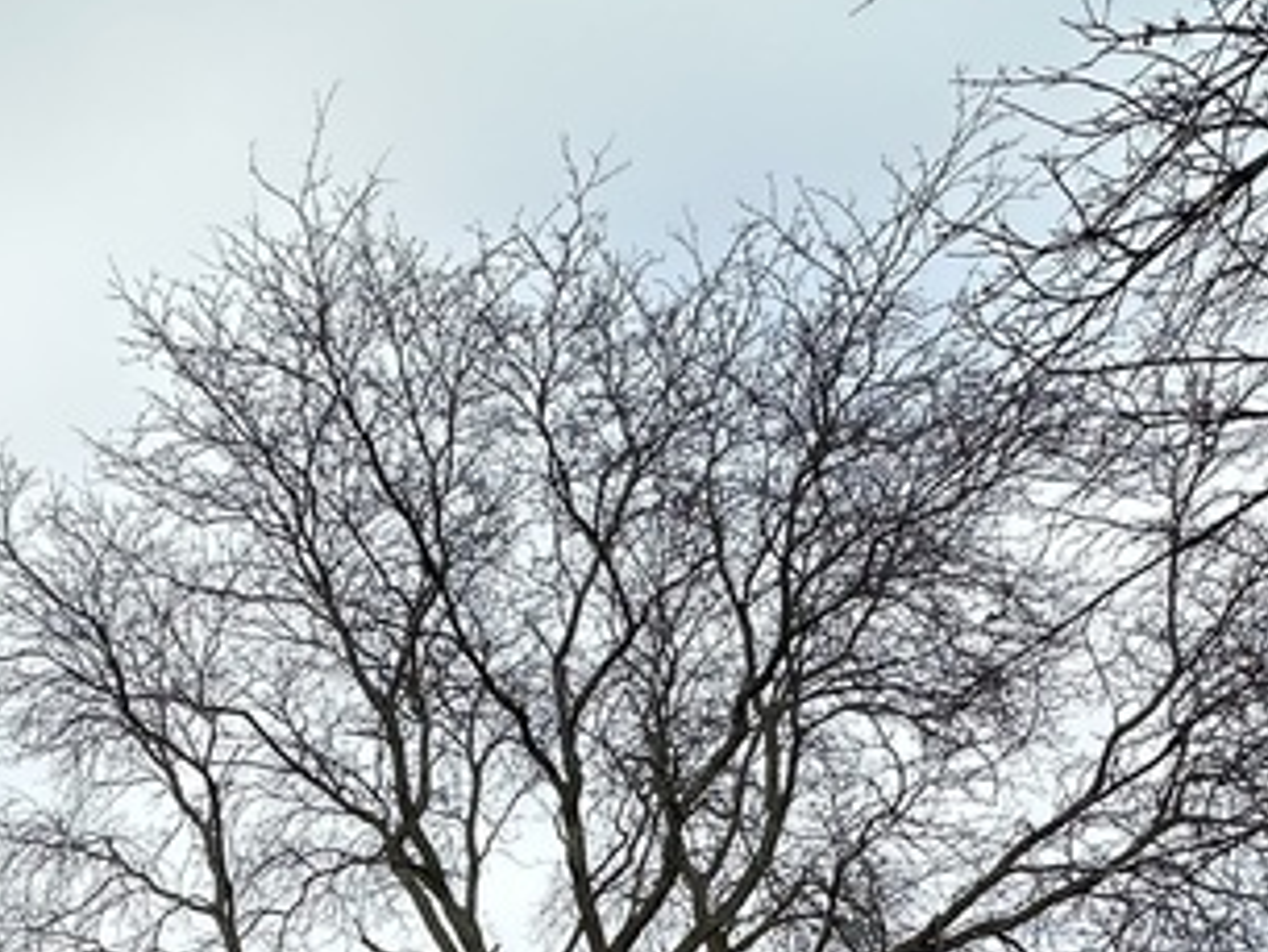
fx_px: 1612
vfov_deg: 25.8
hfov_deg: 41.6
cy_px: 1368
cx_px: 312
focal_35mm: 44
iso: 40
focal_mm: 2.22
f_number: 2.2
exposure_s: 1/633
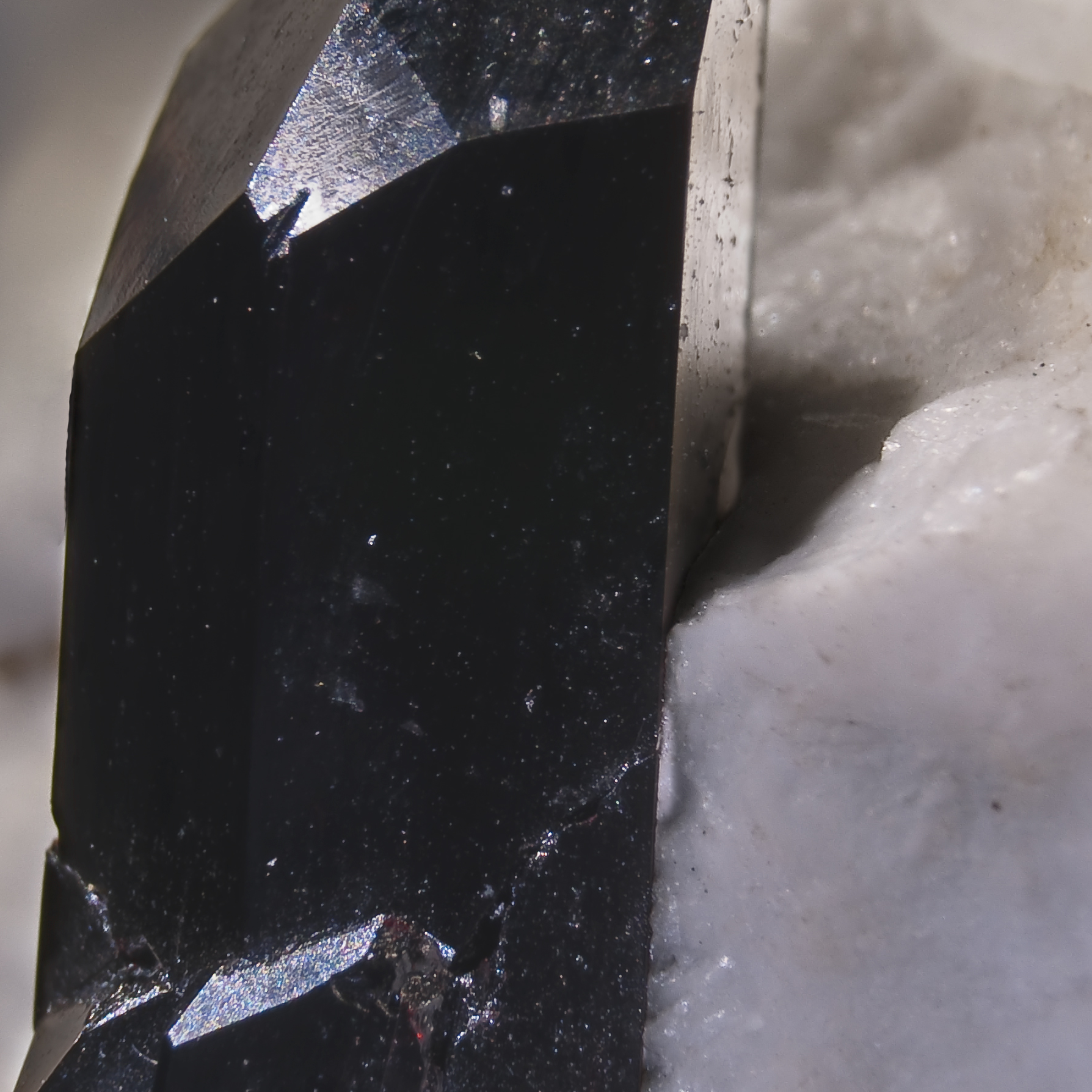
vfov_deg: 7.6
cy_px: 467
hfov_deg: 7.6
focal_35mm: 229
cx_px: 534
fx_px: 8173
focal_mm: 70
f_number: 18
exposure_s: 1
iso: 100
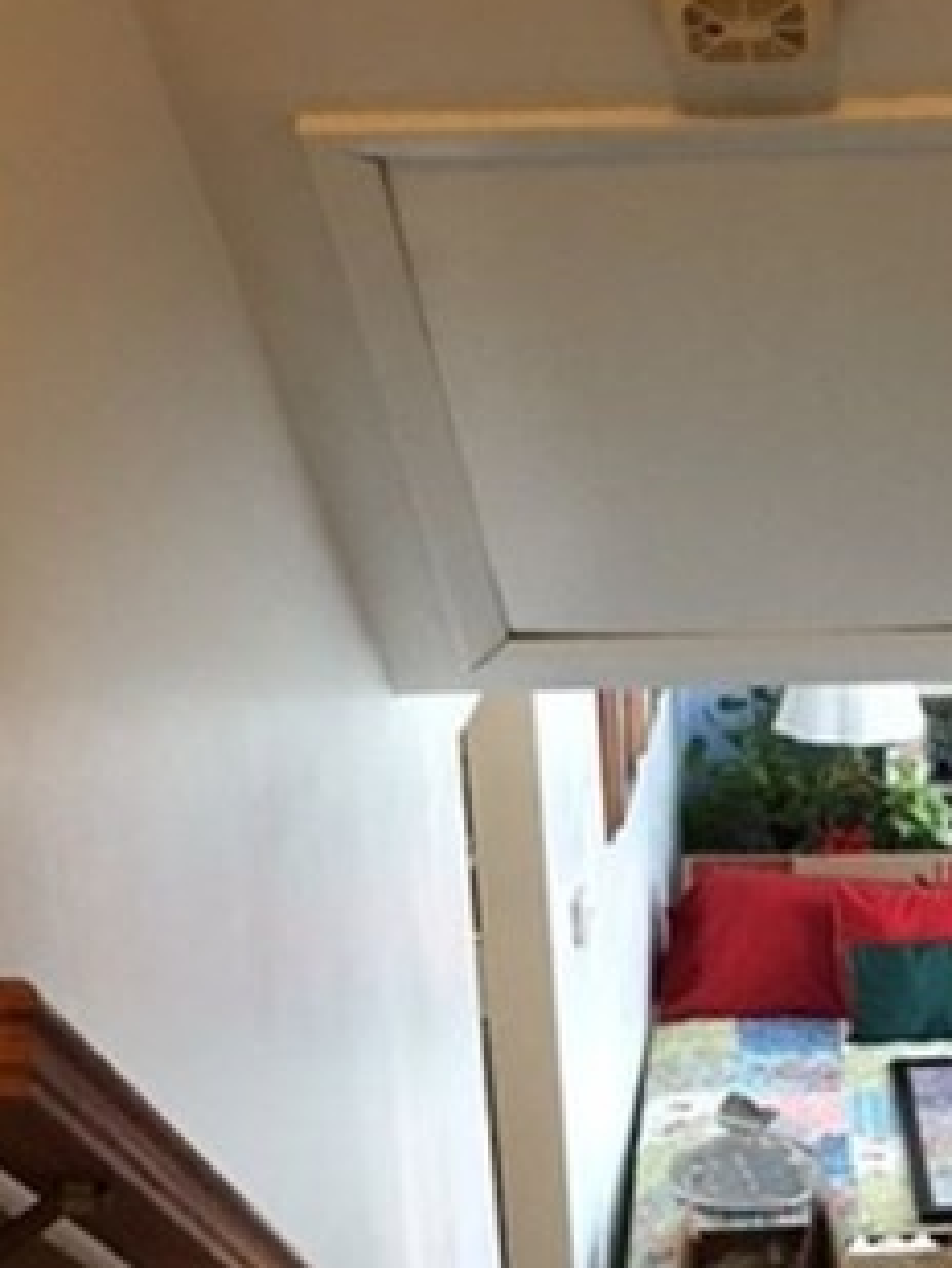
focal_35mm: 72
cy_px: 1071
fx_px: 2638
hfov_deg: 20.1
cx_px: 845
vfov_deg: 26.4
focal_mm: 4.15
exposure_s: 1/15
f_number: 2.2
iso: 100
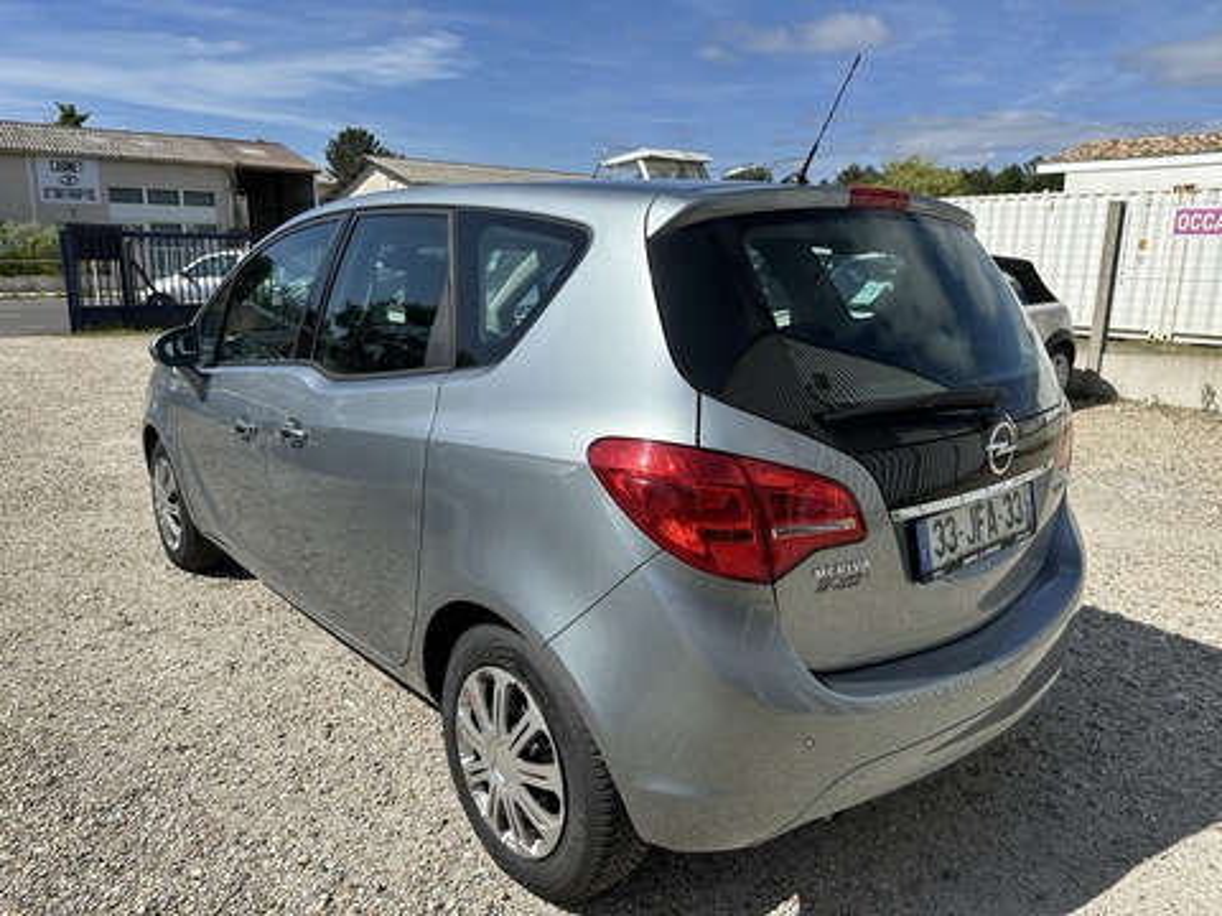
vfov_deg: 56.8
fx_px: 847
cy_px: 458
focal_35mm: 24
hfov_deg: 71.6
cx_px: 611
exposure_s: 1/6211
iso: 80
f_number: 1.78
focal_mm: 6.86
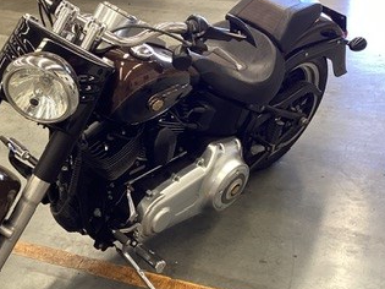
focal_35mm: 63
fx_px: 700
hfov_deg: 30.4
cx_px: 115
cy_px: 140
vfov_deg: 23.3
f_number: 2.4
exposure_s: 1/50
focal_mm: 3.3
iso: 80
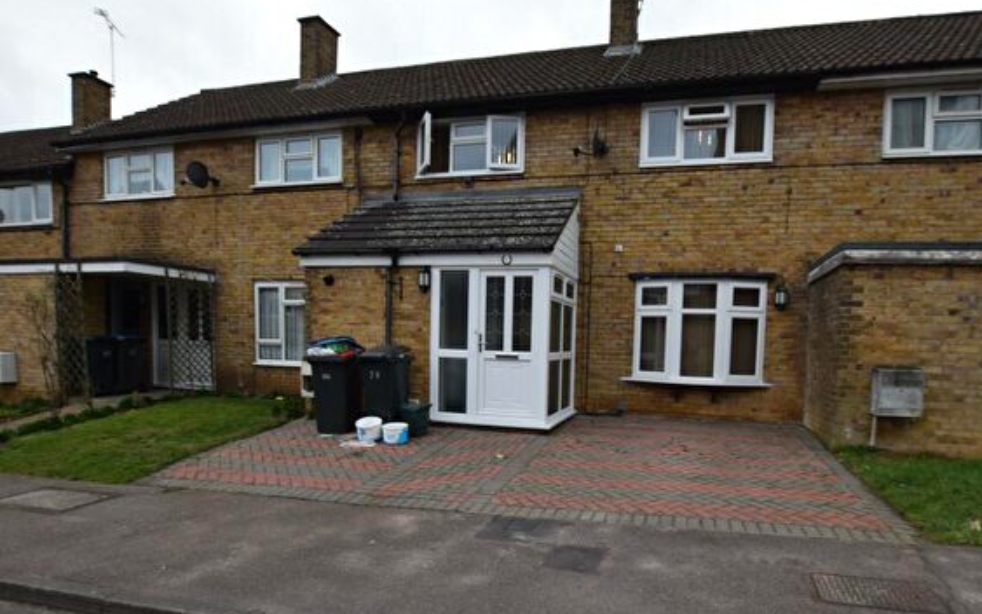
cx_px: 555
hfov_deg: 87.5
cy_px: 383
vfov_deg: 61.4
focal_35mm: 19
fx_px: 509
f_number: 5
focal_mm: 10
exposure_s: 1/100
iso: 400
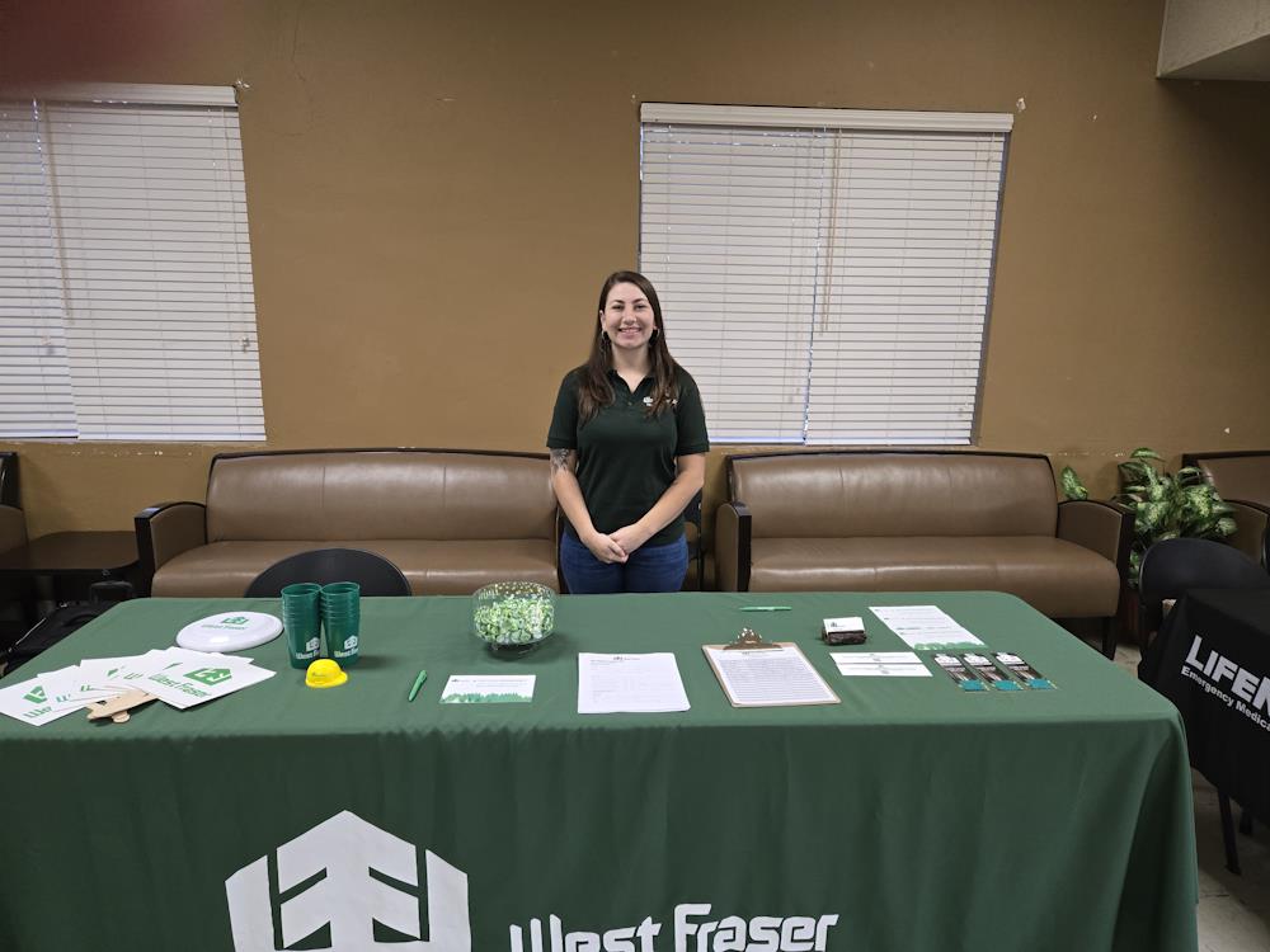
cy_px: 476
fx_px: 844
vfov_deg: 58.9
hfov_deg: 73.9
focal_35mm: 23
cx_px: 635
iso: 400
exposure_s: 1/120
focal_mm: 5.4
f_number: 1.8
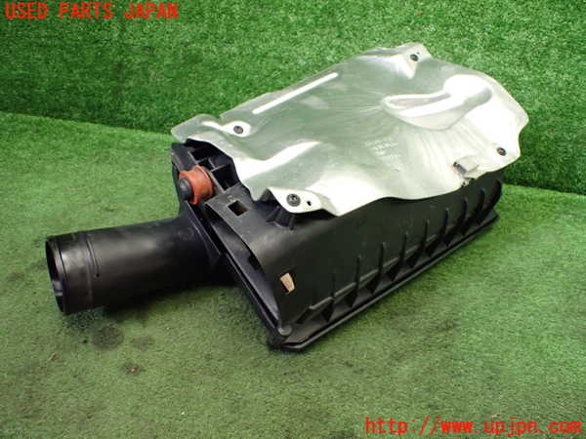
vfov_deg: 46.8
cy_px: 220
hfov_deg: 60.0
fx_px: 508
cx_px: 293
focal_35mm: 30
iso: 800
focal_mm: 5.4
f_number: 2.3
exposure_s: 1/125
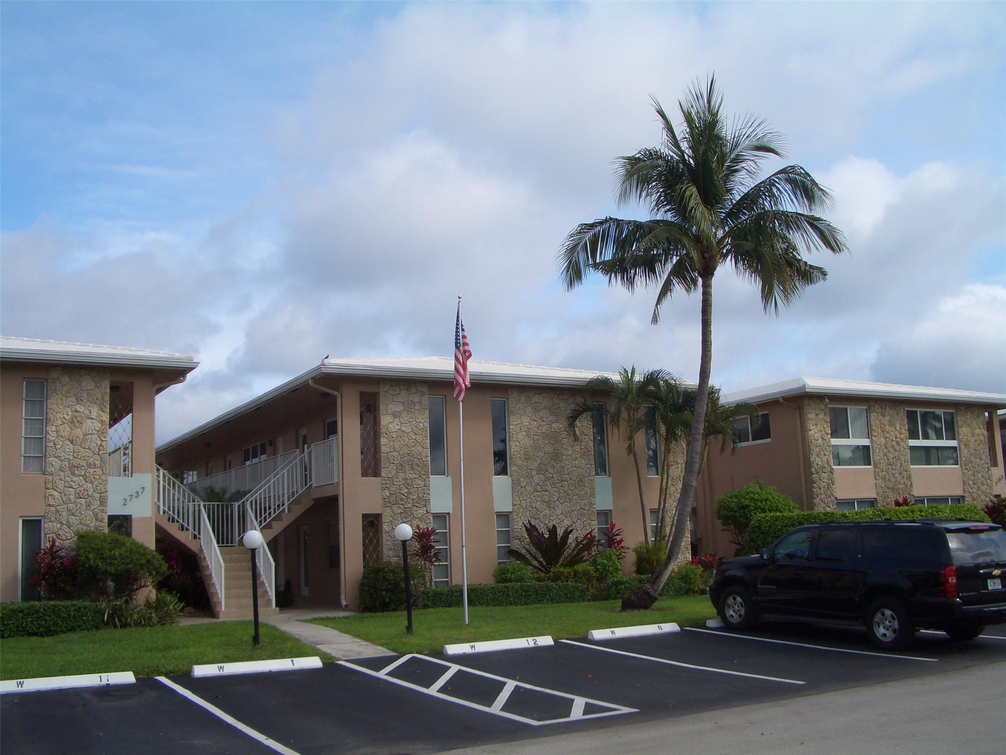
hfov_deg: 52.6
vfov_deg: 40.7
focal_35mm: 35
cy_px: 378
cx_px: 503
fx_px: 1017
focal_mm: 5.8
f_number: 4.3
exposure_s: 1/500
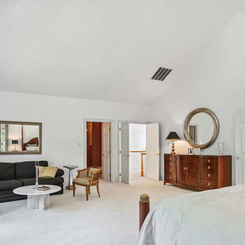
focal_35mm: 25
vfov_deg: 62.6
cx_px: 109
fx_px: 200
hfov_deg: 62.8
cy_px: 142
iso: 800
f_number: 4
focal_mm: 16
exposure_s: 1/250
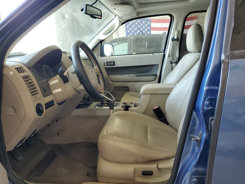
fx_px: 184
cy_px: 92
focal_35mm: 26
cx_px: 122
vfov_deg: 53.1
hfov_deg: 67.3
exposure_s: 1/60.2
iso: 62
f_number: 1.5
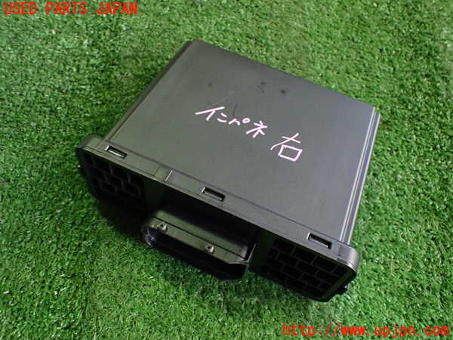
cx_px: 226
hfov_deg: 60.0
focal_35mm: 30
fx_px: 393
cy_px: 170
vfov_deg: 46.8
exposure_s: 1/80
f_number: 2.3
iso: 800
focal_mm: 5.4
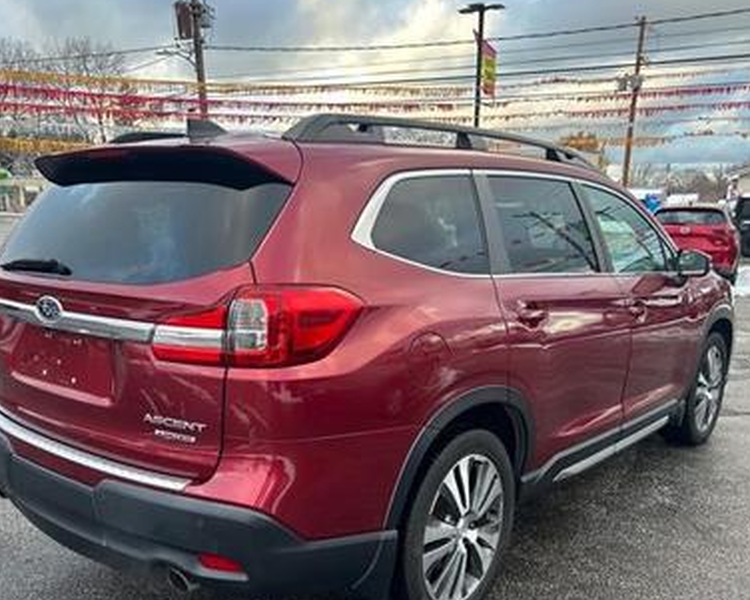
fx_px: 755
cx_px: 337
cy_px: 349
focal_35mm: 34
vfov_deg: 43.2
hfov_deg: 52.7
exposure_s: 1/132
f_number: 1.5
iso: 32
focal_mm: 5.7
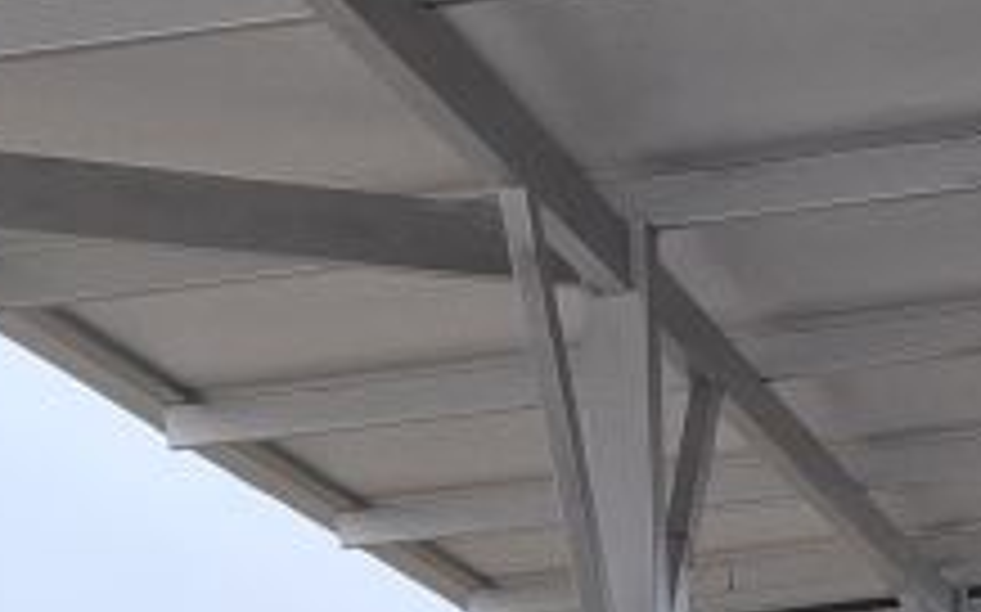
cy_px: 1611
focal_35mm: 137
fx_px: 3661
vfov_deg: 8.5
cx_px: 1102
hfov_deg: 14.9
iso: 50
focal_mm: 5.54
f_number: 1.8
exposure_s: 1/120
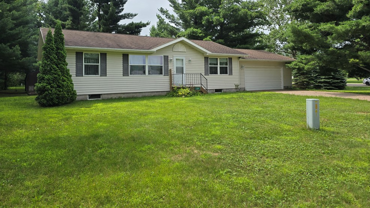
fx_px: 255
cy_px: 75
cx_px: 180
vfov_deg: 43.9
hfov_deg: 71.9
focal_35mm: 26
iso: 12
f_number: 1.7
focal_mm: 6.3
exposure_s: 1/904
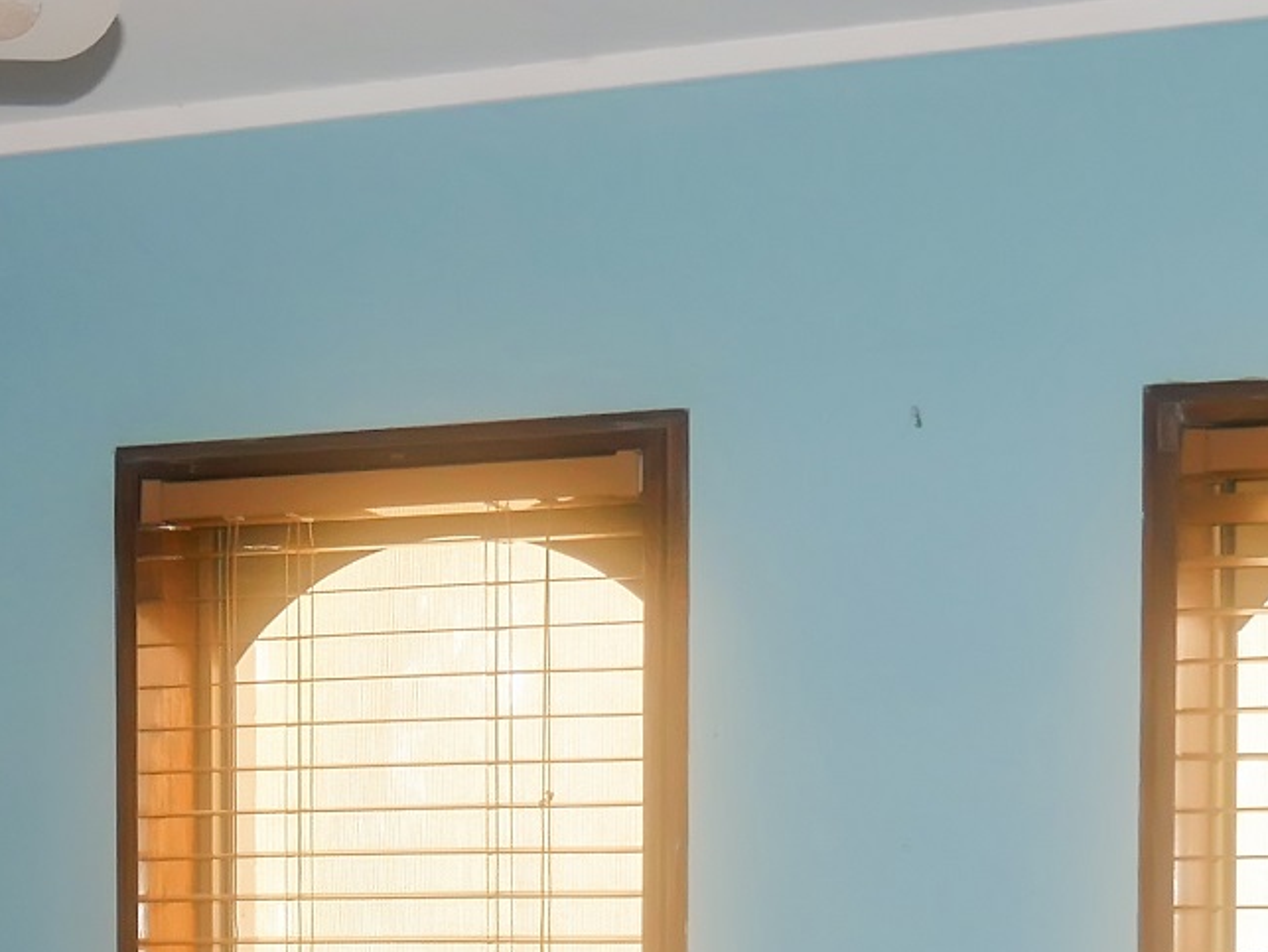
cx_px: 256
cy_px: 1697
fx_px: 3665
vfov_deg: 13.4
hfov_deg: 19.4
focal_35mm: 100
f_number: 3.5
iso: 500
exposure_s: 1/60
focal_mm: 14
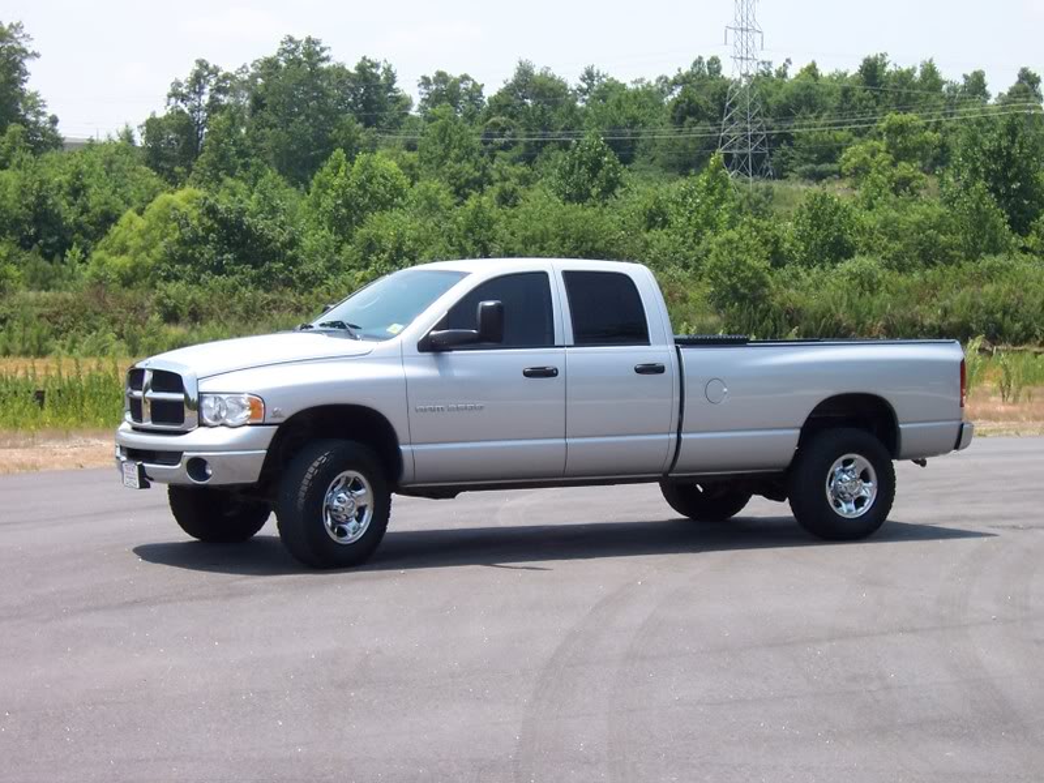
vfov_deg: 20.2
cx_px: 522
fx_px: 2202
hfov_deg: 26.7
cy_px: 392
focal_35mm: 73
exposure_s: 1/350
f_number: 4.8
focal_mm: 12.1
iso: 80
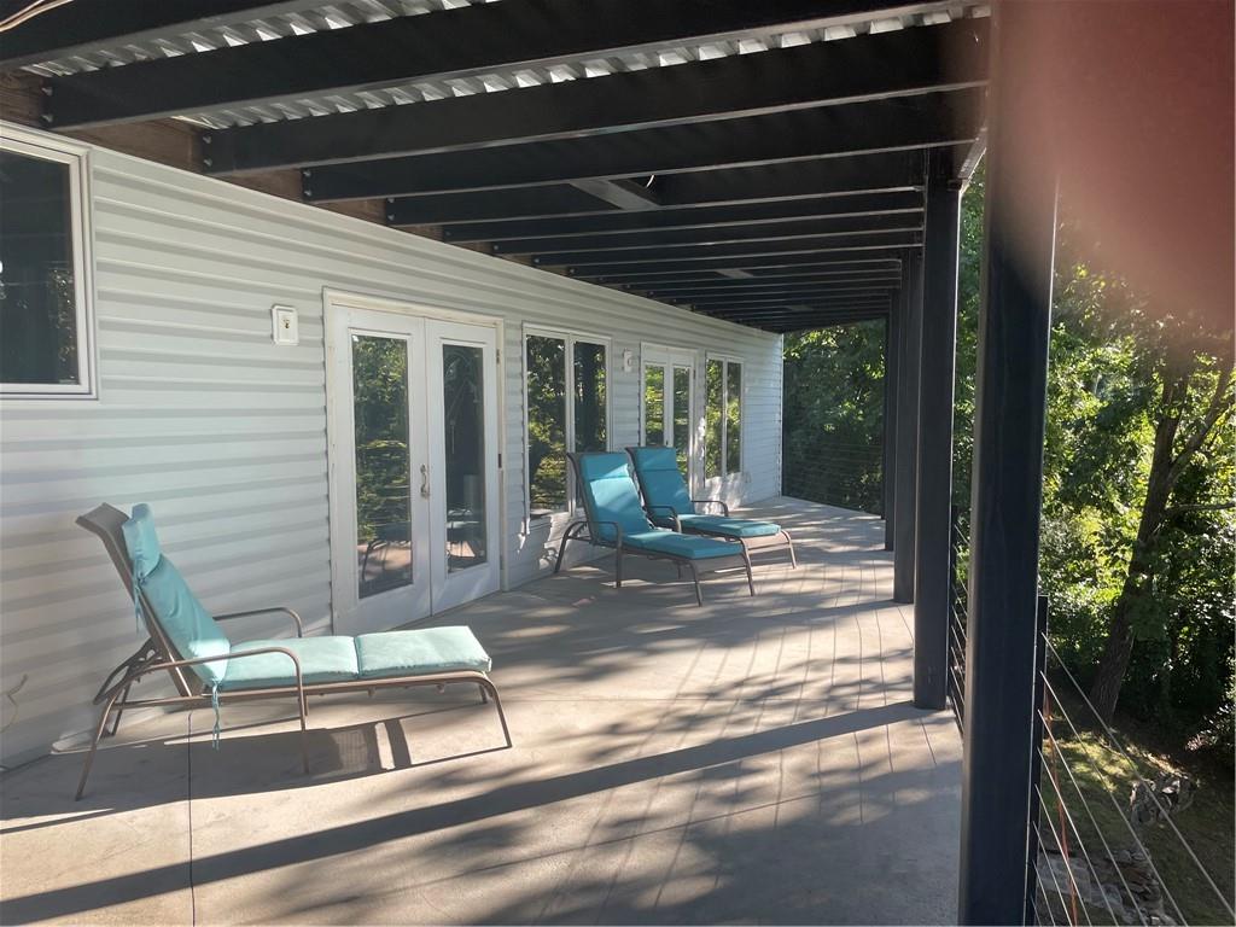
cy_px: 464
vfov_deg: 53.1
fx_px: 928
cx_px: 618
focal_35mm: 26
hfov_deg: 67.3
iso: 32
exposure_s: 1/452
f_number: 1.6
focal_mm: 4.2
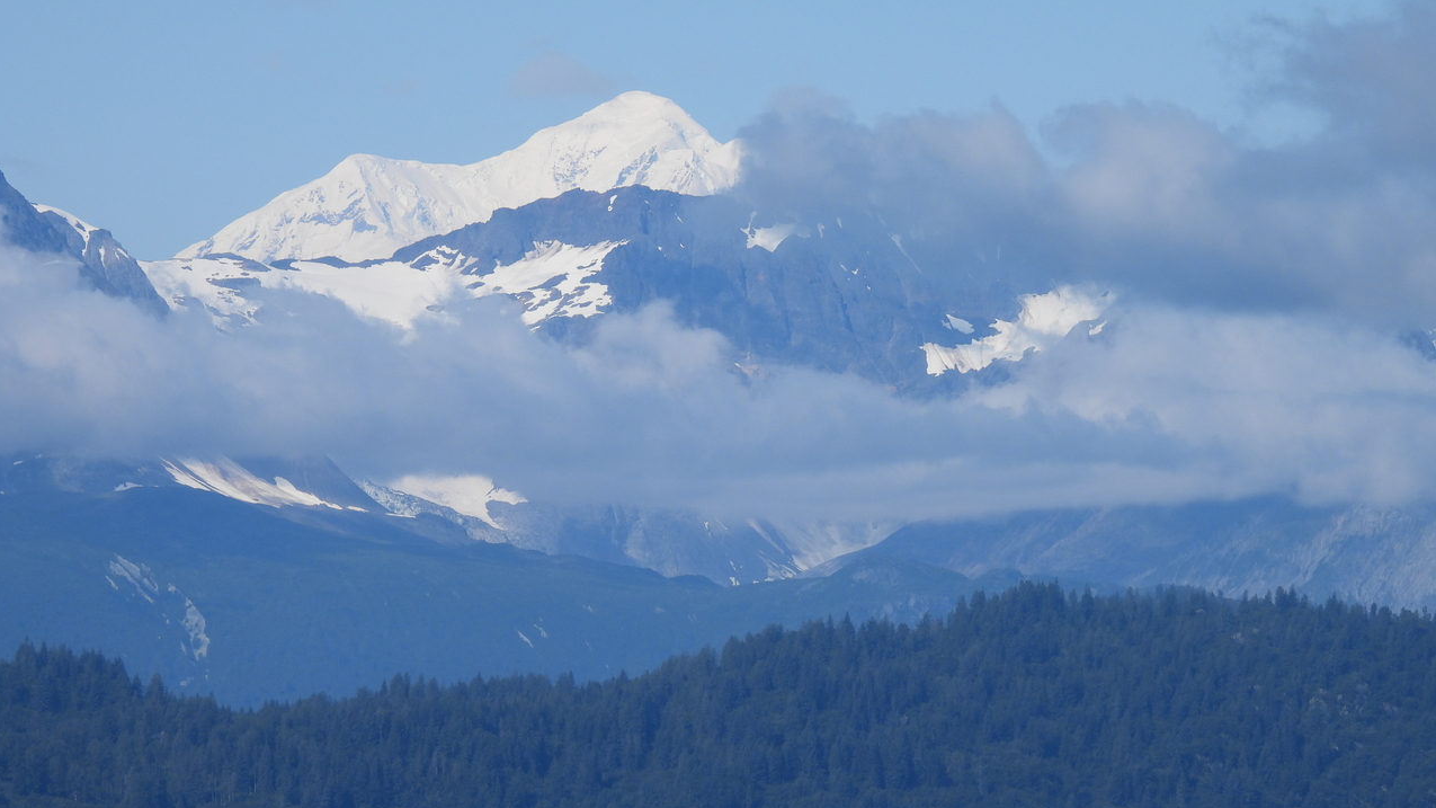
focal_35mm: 328
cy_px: 414
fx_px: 12488
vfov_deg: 3.7
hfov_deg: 6.6
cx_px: 716
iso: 100
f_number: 5
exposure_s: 1/1250
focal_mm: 53.5
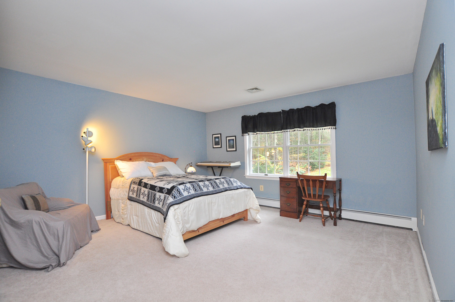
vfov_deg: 77.2
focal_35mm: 15
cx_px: 228
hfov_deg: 100.5
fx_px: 189
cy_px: 151
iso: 800
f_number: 4.5
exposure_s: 1/60
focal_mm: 10
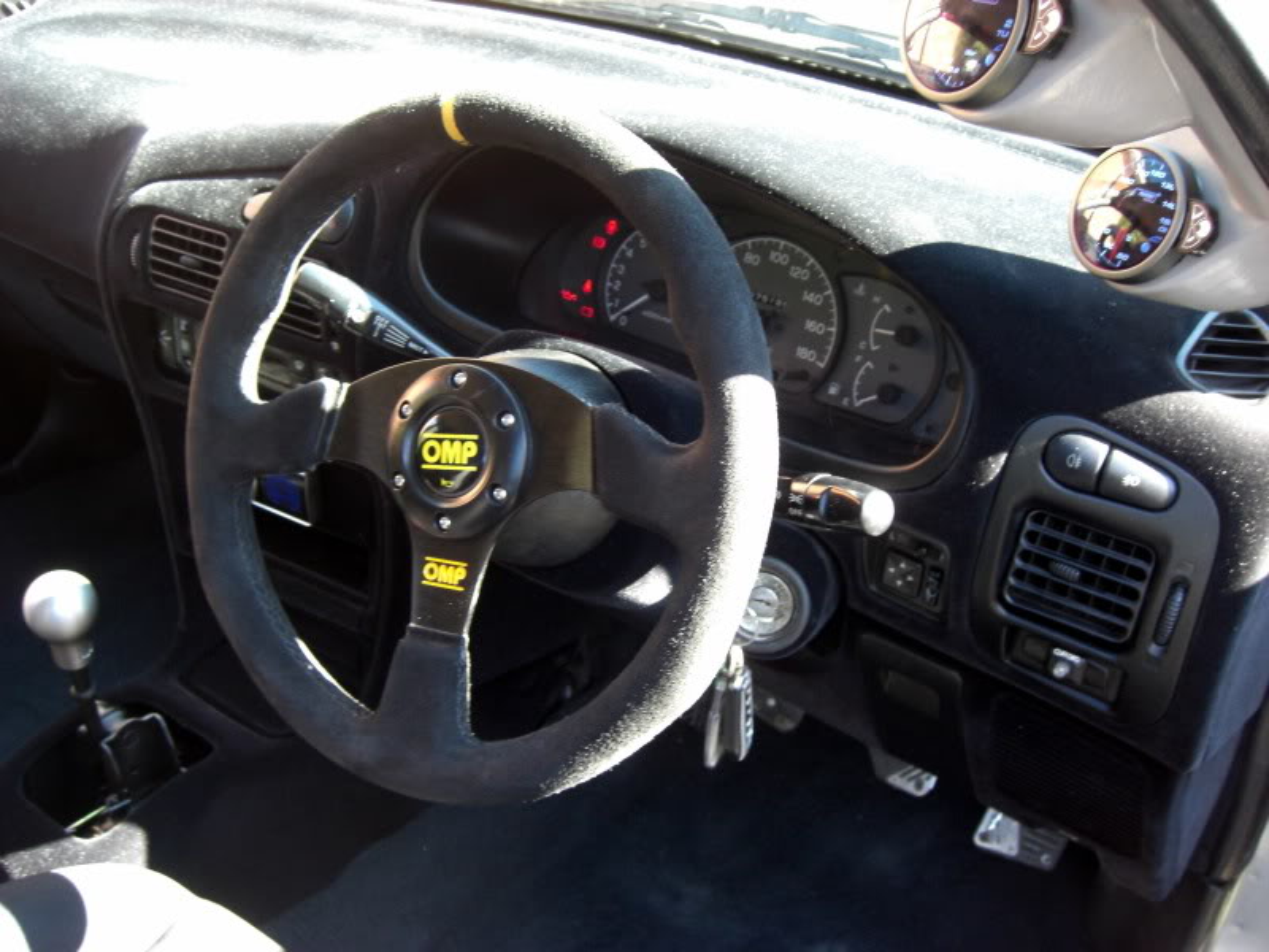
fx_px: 1393
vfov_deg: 37.7
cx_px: 634
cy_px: 476
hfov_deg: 49.0
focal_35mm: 38
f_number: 2.8
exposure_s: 1/40
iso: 200
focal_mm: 7.9
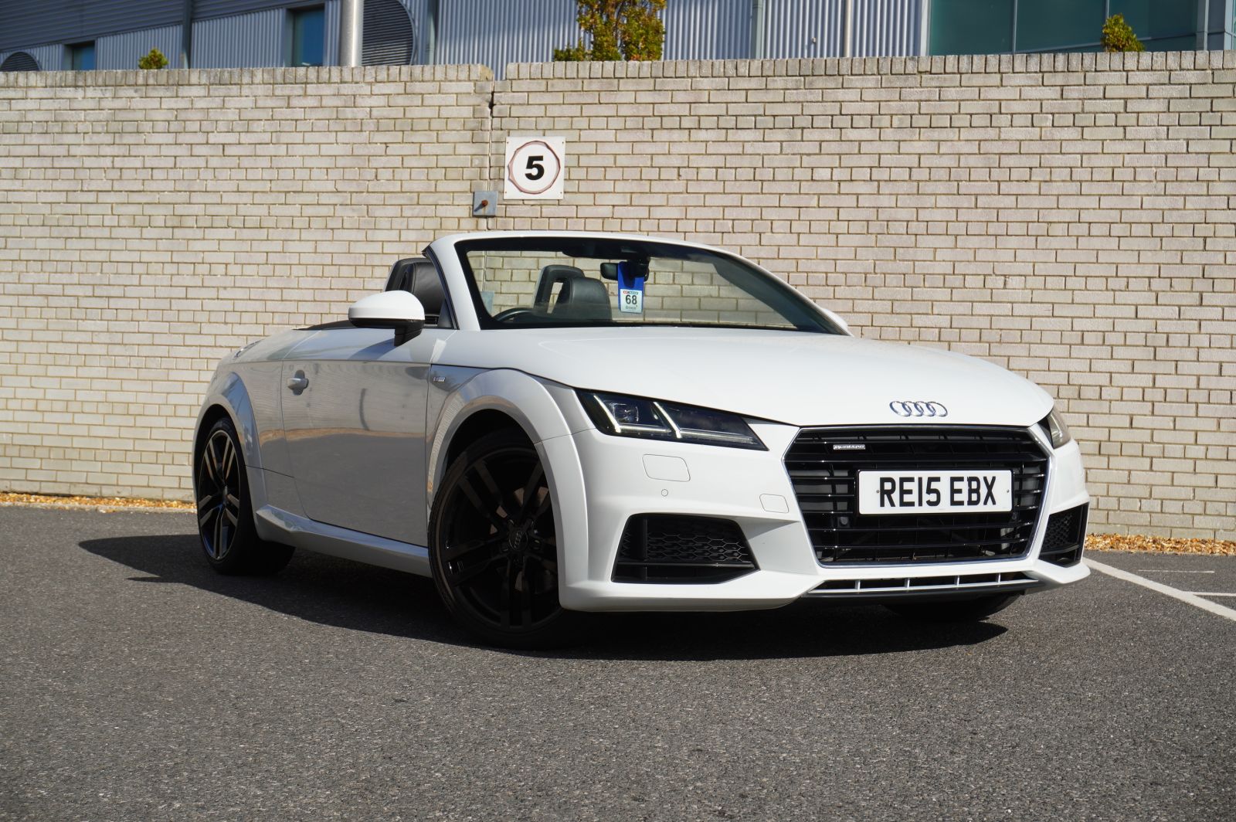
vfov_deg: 25.0
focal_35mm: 54
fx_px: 1852
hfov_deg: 36.9
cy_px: 411
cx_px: 618
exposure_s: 1/160
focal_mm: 36
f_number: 9
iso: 100
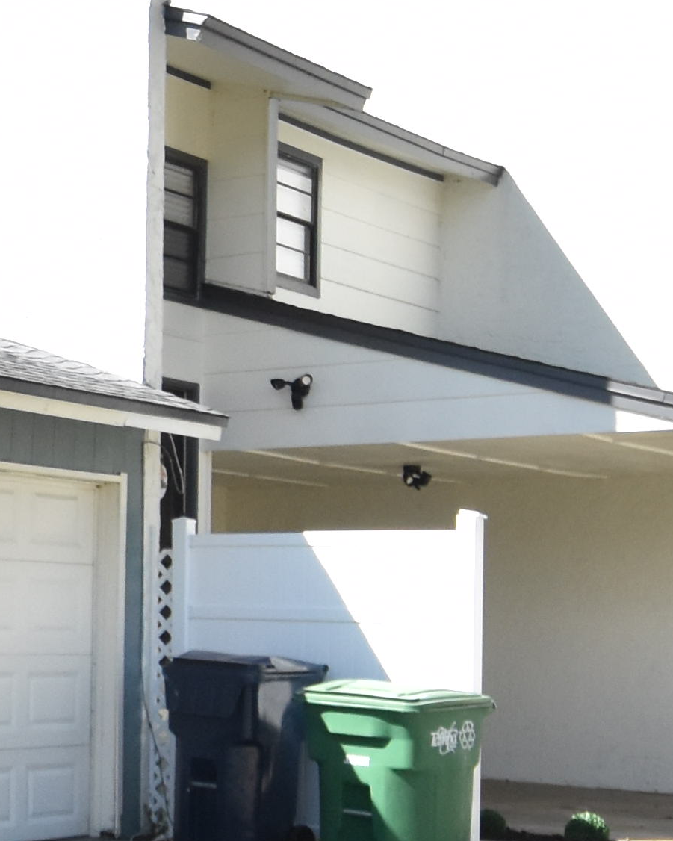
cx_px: -231
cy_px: 527
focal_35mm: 75
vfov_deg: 25.3
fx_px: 1867
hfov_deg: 18.8
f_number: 3.5
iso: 800
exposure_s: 1/4000
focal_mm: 10
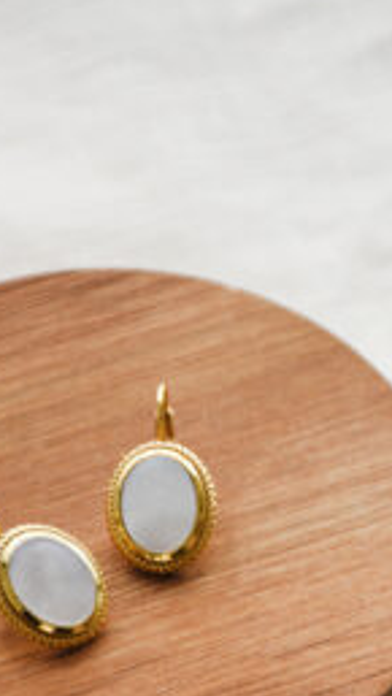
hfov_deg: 3.6
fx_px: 6305
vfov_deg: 6.3
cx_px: 280
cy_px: 506
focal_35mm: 342
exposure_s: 1/10
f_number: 5.6
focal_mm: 140
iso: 200
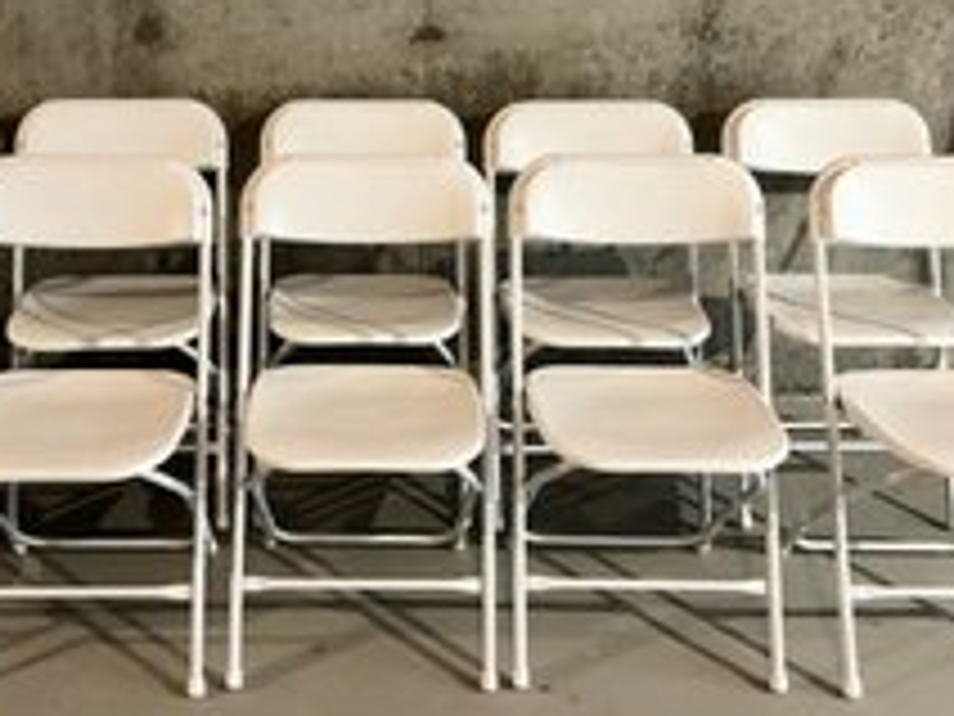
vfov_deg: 34.3
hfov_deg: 44.4
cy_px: 299
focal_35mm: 42
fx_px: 1157
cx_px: 349
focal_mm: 5.96
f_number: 1.6
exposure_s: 1/30
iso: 500
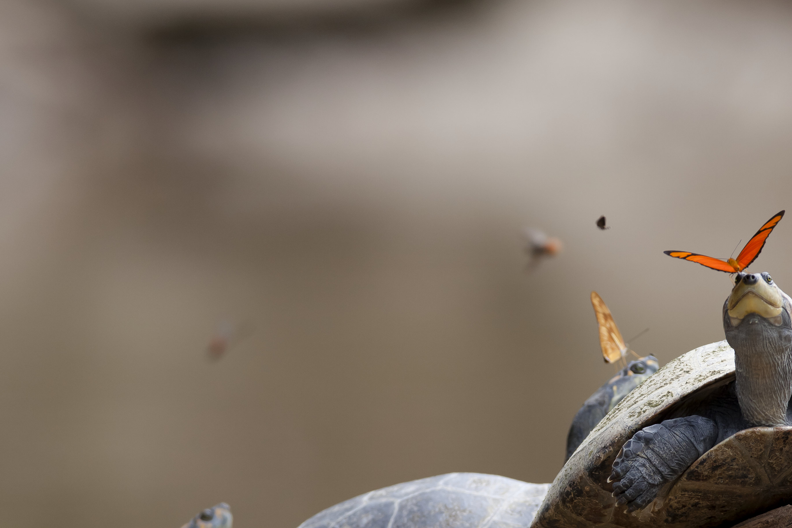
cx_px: 458
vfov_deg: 1.2
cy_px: 392
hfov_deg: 1.7
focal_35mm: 1192
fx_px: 26222
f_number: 5
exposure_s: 1/640
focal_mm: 600
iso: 250
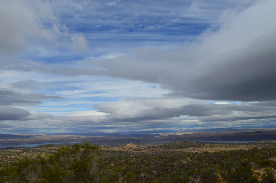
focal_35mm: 30
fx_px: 230
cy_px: 92
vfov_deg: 43.5
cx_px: 138
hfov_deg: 62.0
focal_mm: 20
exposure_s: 1/400
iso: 100
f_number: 10
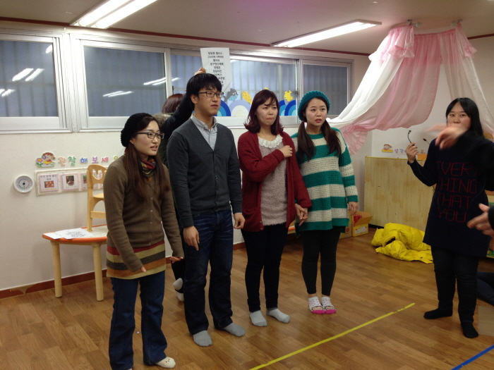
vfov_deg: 42.9
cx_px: 247
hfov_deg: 55.4
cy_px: 185
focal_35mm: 33
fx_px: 471
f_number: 2.4
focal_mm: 4.13
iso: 80
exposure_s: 1/20
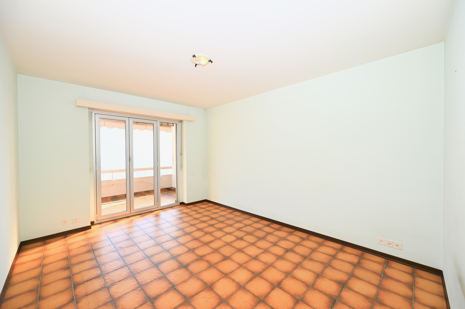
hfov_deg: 104.3
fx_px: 181
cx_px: 232
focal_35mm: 14
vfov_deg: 81.1
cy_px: 154
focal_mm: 14
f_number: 5.6
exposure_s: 1/125
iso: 180
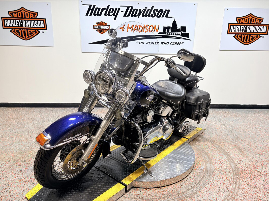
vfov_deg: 53.1
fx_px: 202
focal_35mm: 26
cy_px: 100
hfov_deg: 67.3
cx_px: 134
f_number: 1.6
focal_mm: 5.96
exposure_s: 1/120
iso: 40
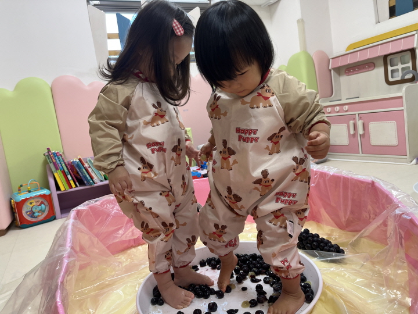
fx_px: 314
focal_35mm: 26
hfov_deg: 67.3
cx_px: 209
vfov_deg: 53.1
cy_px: 157
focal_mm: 5.1
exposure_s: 1/120
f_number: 1.6
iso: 125
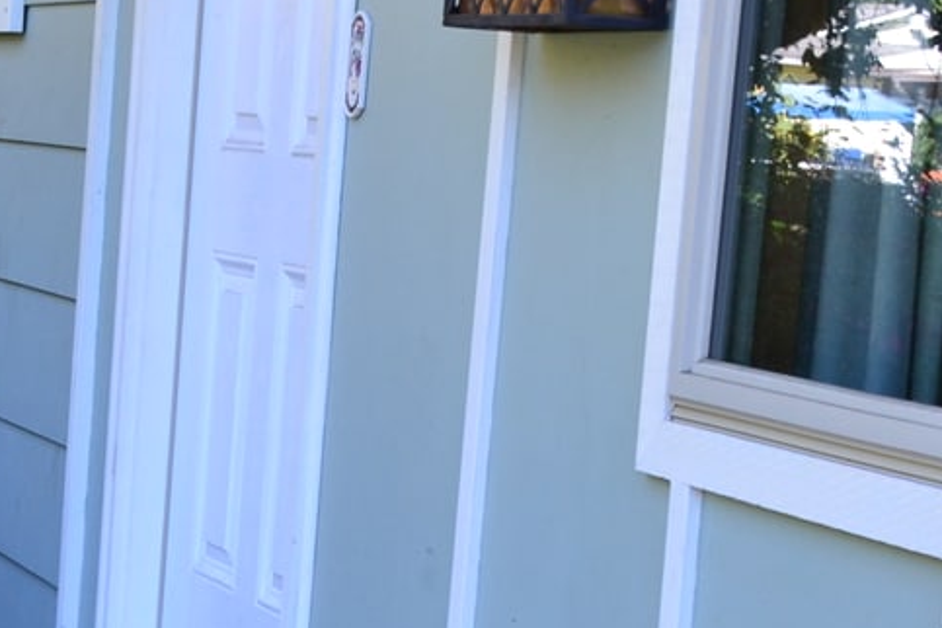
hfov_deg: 16.5
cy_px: 739
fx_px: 3166
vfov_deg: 11.1
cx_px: -27
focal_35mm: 121
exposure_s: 1/100
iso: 400
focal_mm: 26
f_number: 9
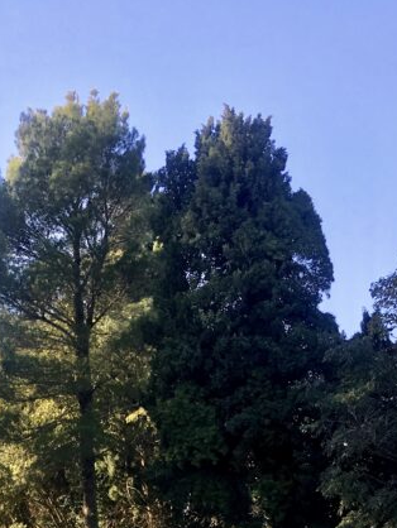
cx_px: 70
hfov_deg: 20.5
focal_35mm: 71
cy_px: 642
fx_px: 1085
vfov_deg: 24.6
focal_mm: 4.15
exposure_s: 1/469
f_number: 2.2
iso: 25
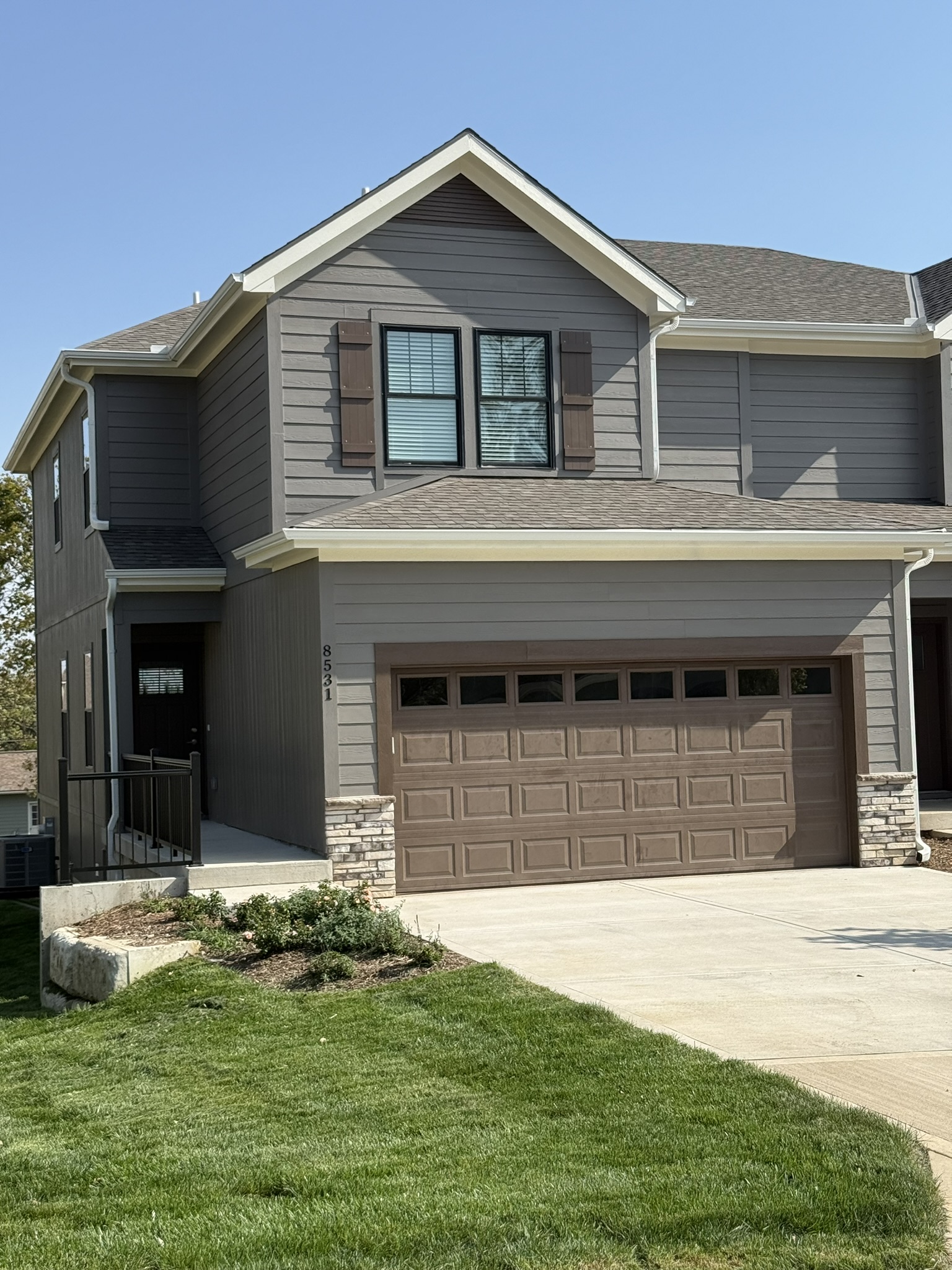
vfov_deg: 39.7
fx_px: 1760
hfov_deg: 30.3
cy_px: 635
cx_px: 476
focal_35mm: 48
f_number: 1.78
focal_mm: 6.76
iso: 80
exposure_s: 1/5208
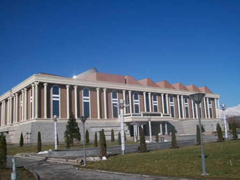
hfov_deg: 51.4
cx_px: 120
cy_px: 90
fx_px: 250
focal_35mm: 36
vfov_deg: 39.7
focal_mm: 6
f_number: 4.8
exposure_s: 1/1000
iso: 80
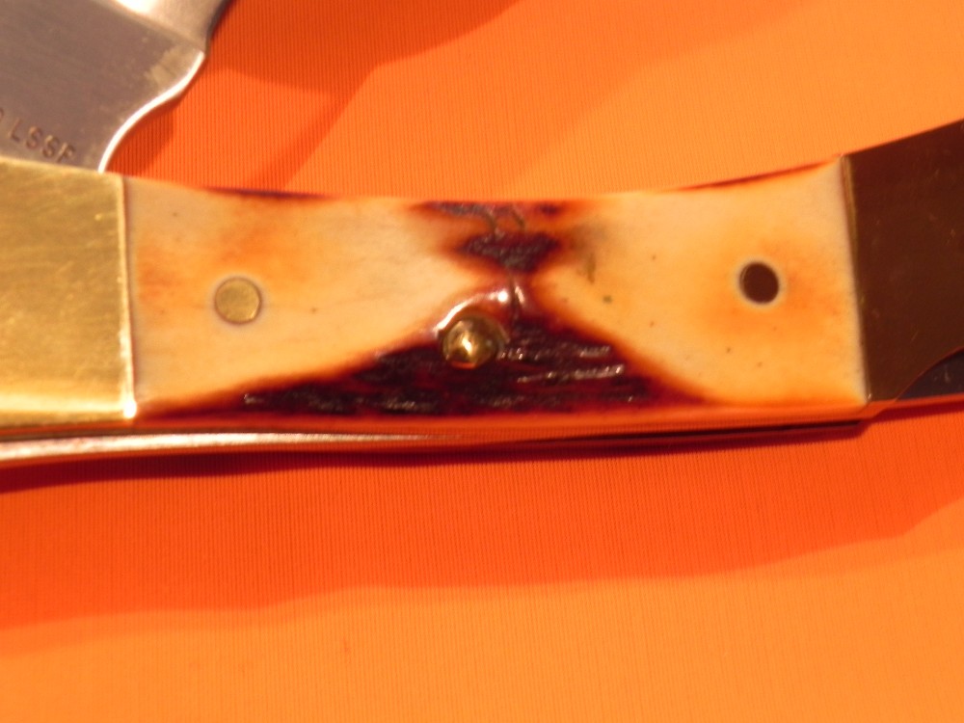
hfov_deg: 26.0
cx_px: 482
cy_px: 362
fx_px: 2089
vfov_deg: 19.6
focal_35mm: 75
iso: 160
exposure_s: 1/120
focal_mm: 13.4
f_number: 4
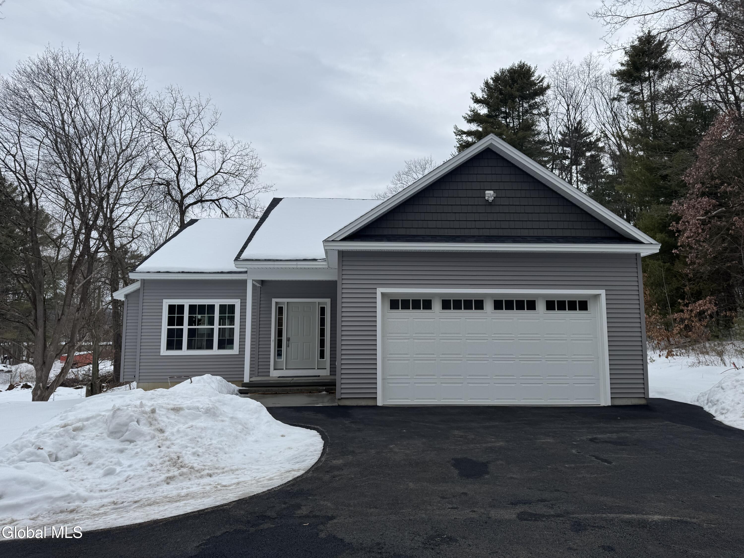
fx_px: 516
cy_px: 279
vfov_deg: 56.8
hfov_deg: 71.6
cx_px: 372
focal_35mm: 24
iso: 80
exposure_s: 1/1524
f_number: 1.78
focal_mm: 6.76
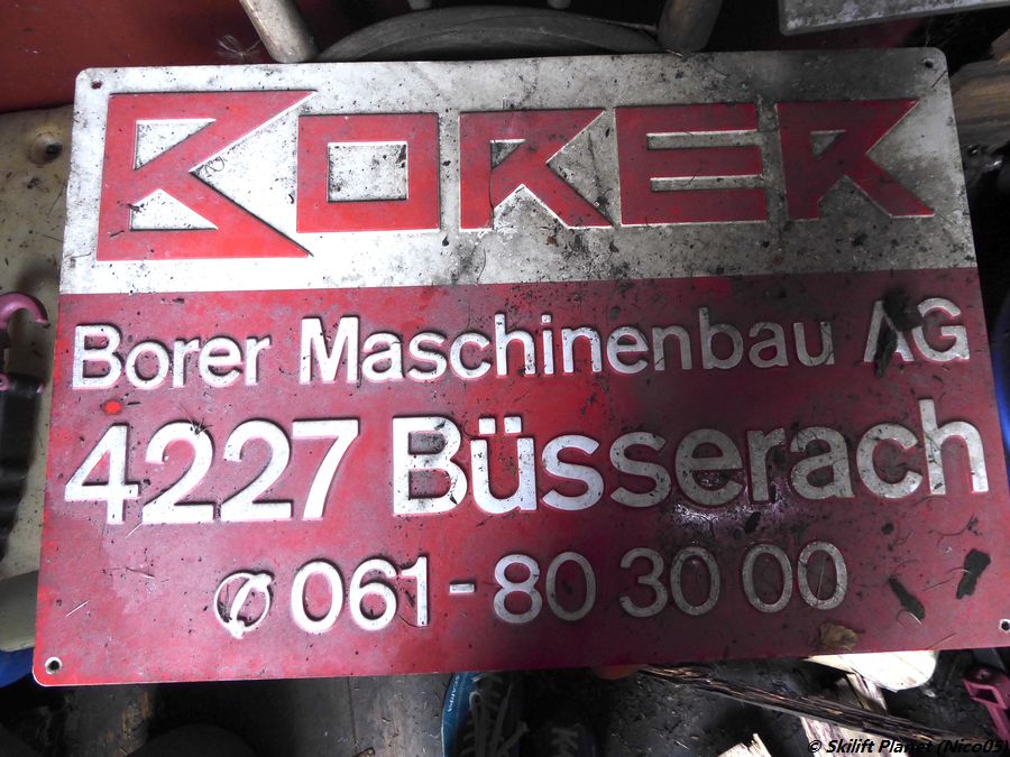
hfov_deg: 69.4
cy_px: 378
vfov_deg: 54.9
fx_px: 729
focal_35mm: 25
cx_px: 505
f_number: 3.3
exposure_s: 1/60
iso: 160
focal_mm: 4.3
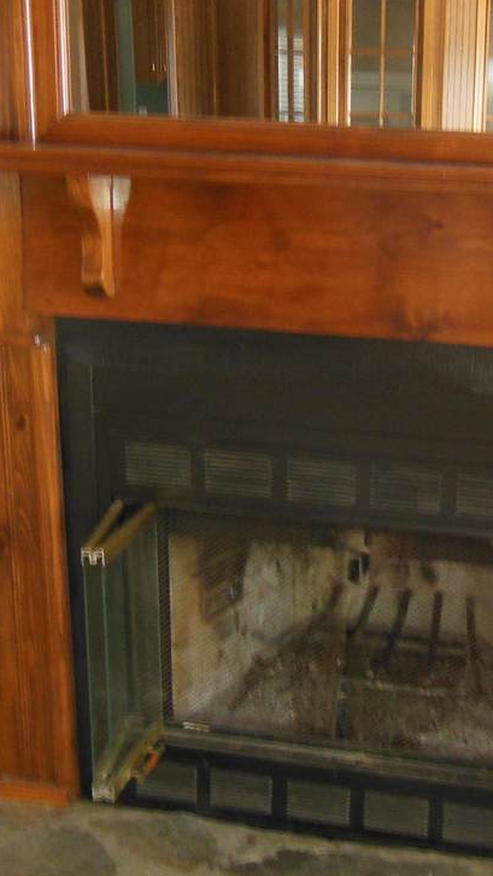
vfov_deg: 42.7
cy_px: 363
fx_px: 1114
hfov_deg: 24.5
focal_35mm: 48
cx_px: 409
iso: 400
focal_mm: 4.5
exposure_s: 1/6
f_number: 3.5
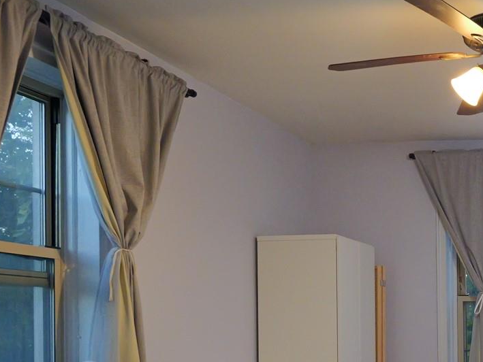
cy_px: 340
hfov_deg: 31.4
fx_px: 726
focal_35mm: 52
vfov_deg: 26.9
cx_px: 567
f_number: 3.5
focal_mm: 9
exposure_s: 1/50
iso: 1250
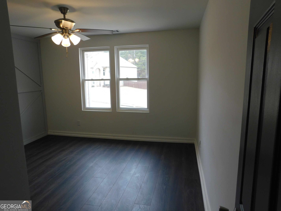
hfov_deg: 71.6
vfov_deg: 56.8
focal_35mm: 24
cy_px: 106
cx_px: 140
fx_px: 195
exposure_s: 1/60
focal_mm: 4.1
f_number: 3
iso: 125
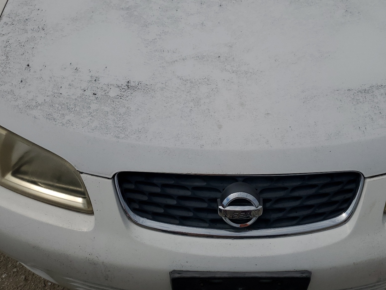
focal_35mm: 34
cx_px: 215
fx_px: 379
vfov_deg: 41.4
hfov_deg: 53.8
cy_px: 103
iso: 52
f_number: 1.5
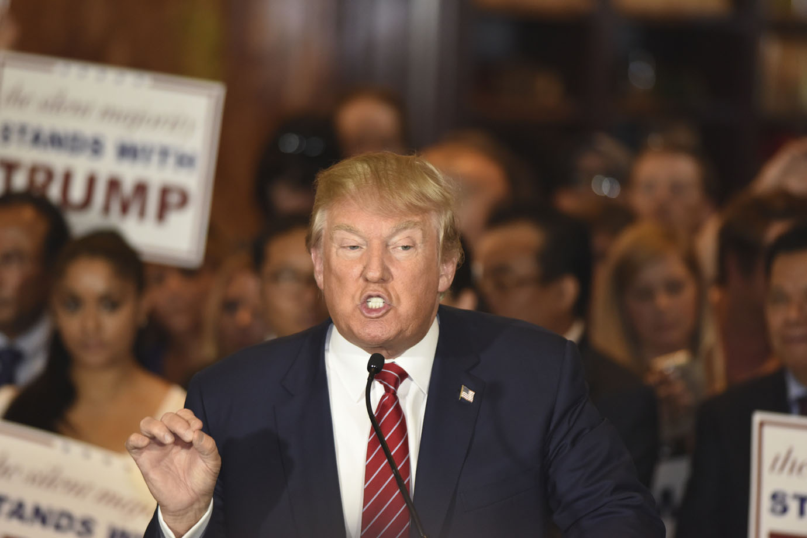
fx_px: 6724
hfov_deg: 6.9
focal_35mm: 300
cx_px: 404
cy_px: 269
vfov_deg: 4.6
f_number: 4
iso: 2500
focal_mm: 300
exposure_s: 1/250
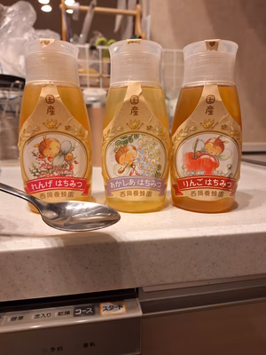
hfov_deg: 58.9
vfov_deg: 73.9
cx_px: 133
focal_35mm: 23
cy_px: 178
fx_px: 236
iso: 100
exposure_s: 1/50
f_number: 1.8
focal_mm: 5.54
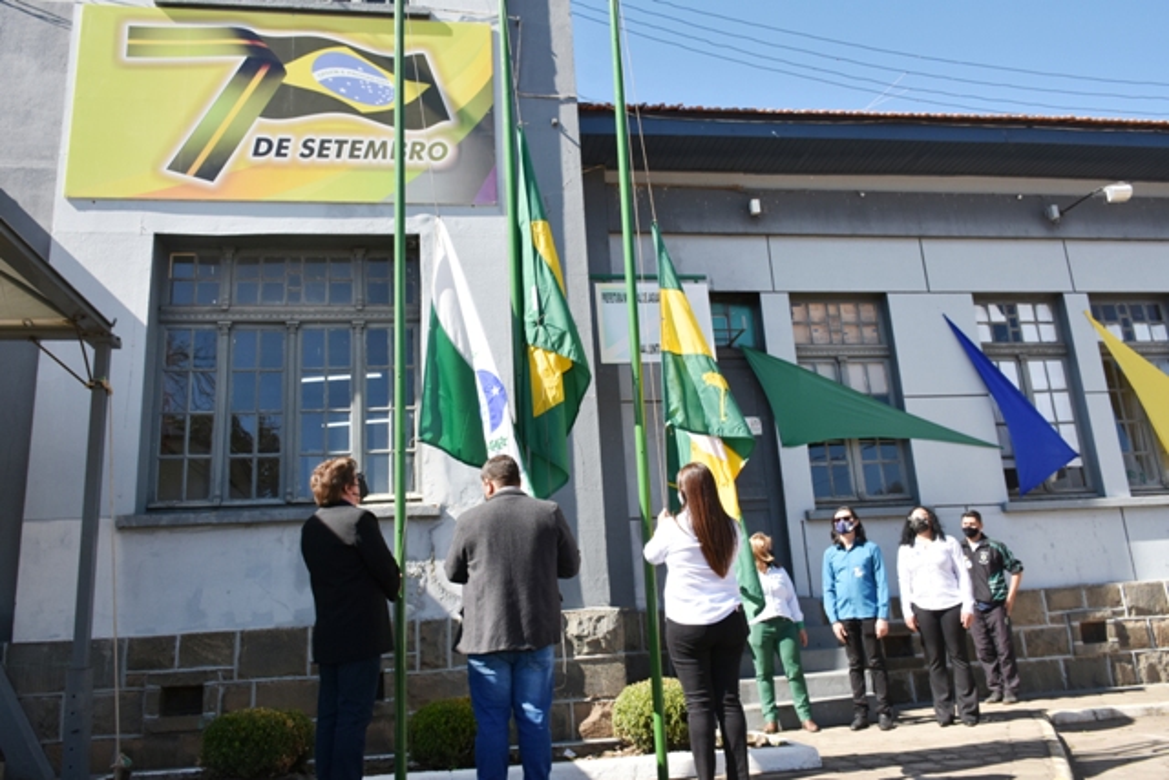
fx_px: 877
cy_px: 390
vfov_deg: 48.0
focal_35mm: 27
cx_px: 584
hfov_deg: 67.4
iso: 250
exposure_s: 1/500
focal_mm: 18
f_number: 8
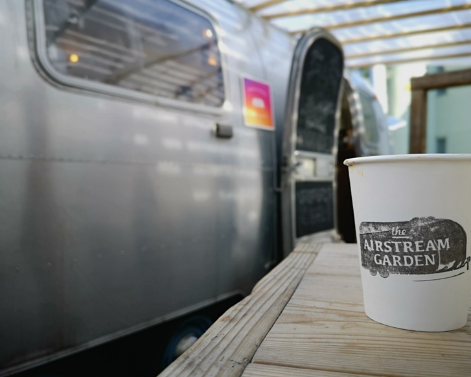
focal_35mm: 29
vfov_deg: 50.0
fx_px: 404
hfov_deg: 60.3
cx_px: 258
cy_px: 187
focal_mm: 3.95
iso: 50
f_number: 1.8
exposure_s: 1/274
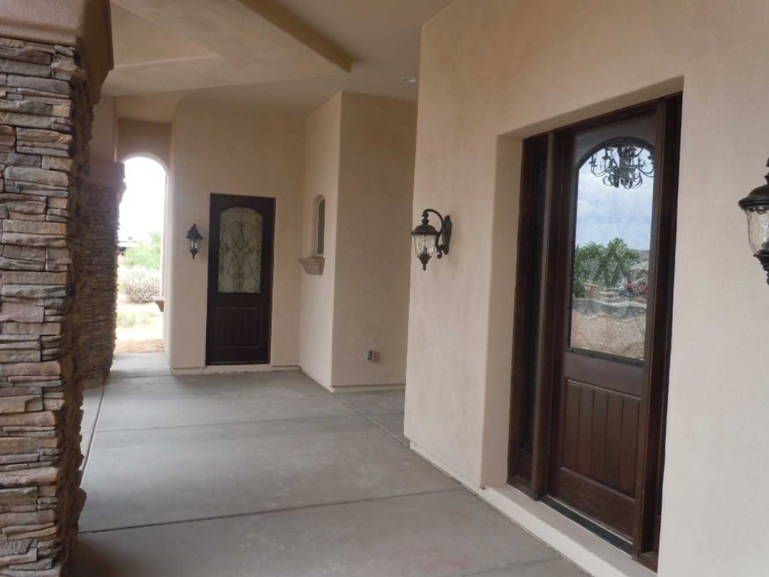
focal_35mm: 28
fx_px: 622
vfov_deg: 49.8
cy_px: 288
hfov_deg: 63.4
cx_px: 384
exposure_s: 1/125
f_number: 3.7
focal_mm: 5
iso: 125
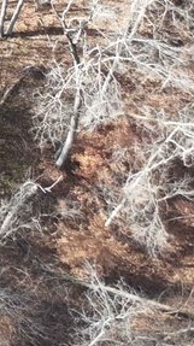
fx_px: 1265
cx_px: -686
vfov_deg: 13.9
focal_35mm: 138
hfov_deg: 6.4
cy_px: -266
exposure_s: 1/240
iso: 110
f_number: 2.8
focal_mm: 12.29
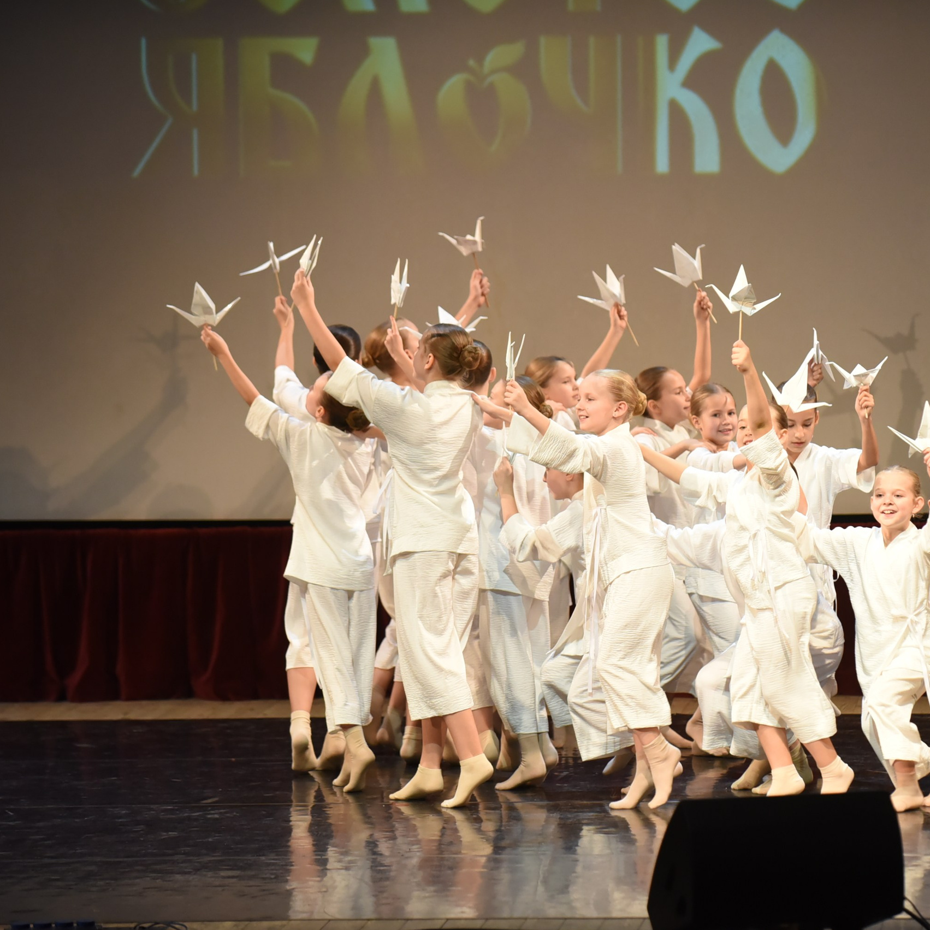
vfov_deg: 8.8
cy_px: 465
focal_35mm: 198
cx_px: 607
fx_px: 6018
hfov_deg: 8.8
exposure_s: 1/400
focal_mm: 155
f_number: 2.8
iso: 2500
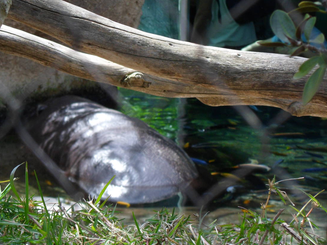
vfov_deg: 3.8
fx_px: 3712
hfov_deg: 5.0
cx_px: 102
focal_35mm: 393
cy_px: 103
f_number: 5.9
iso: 80
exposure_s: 1/125
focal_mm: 46.8
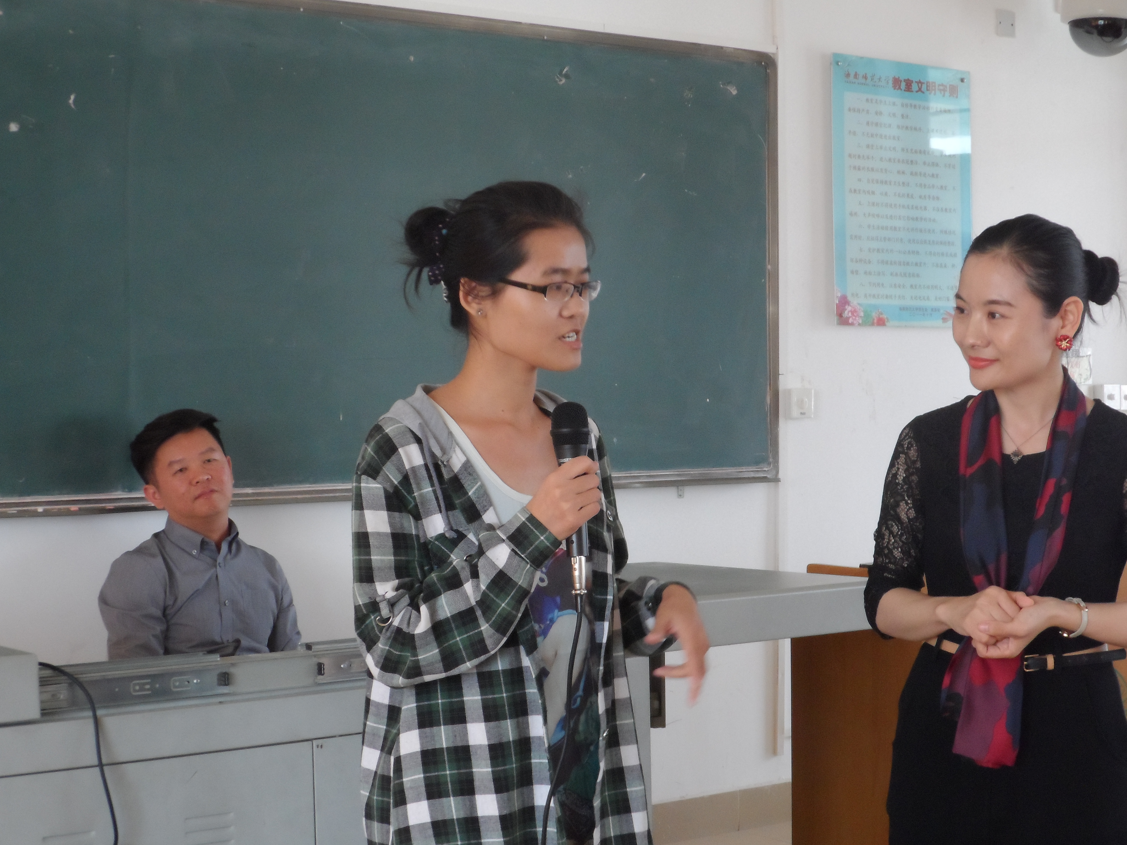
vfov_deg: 23.6
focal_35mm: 62
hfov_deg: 31.2
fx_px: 2019
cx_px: 636
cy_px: 455
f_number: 4
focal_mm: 8.7
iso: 320
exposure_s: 1/45
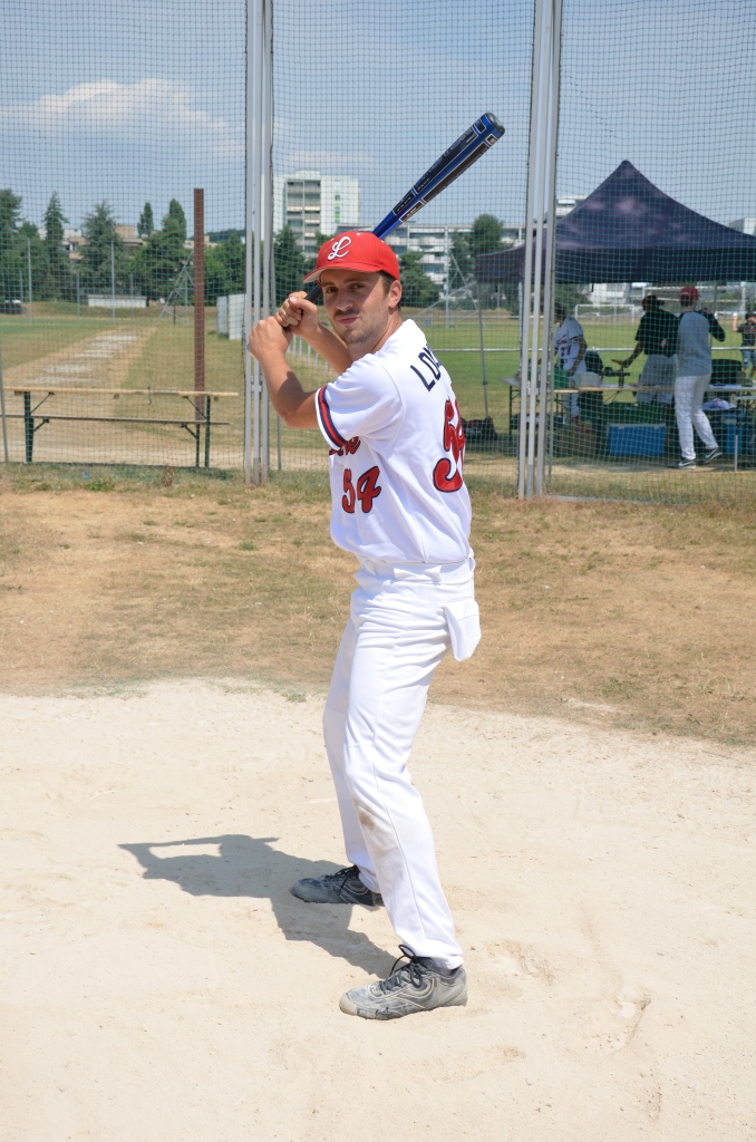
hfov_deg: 22.5
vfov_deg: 33.5
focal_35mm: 60
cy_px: 571
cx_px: 378
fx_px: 1899
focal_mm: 40
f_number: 10
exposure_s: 1/320
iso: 100
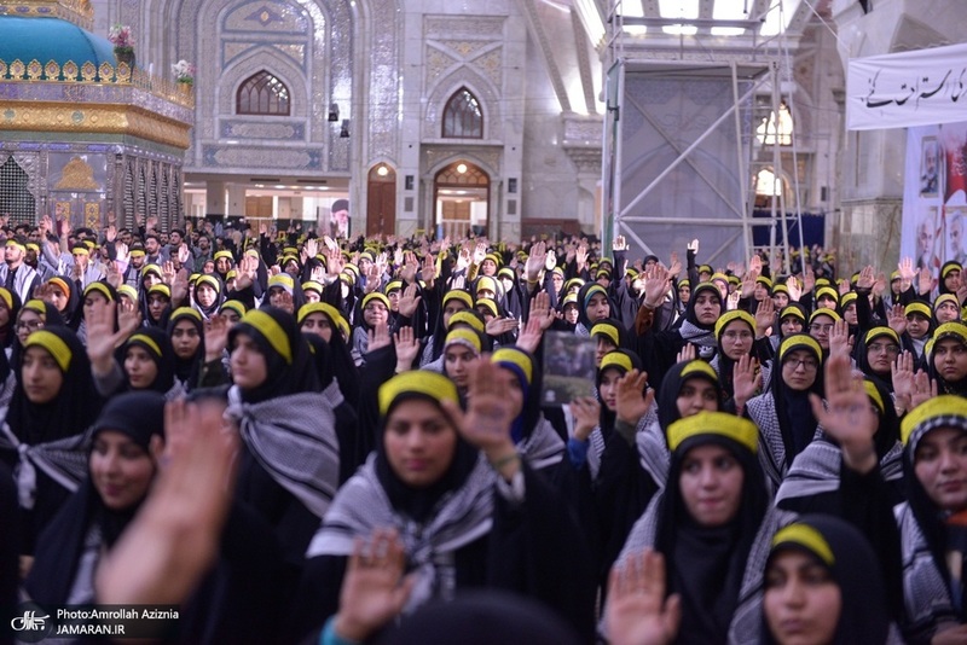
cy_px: 322
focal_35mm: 70
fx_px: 1881
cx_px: 484
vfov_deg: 19.5
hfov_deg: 28.8
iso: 2500
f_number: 2.8
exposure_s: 1/100
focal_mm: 70
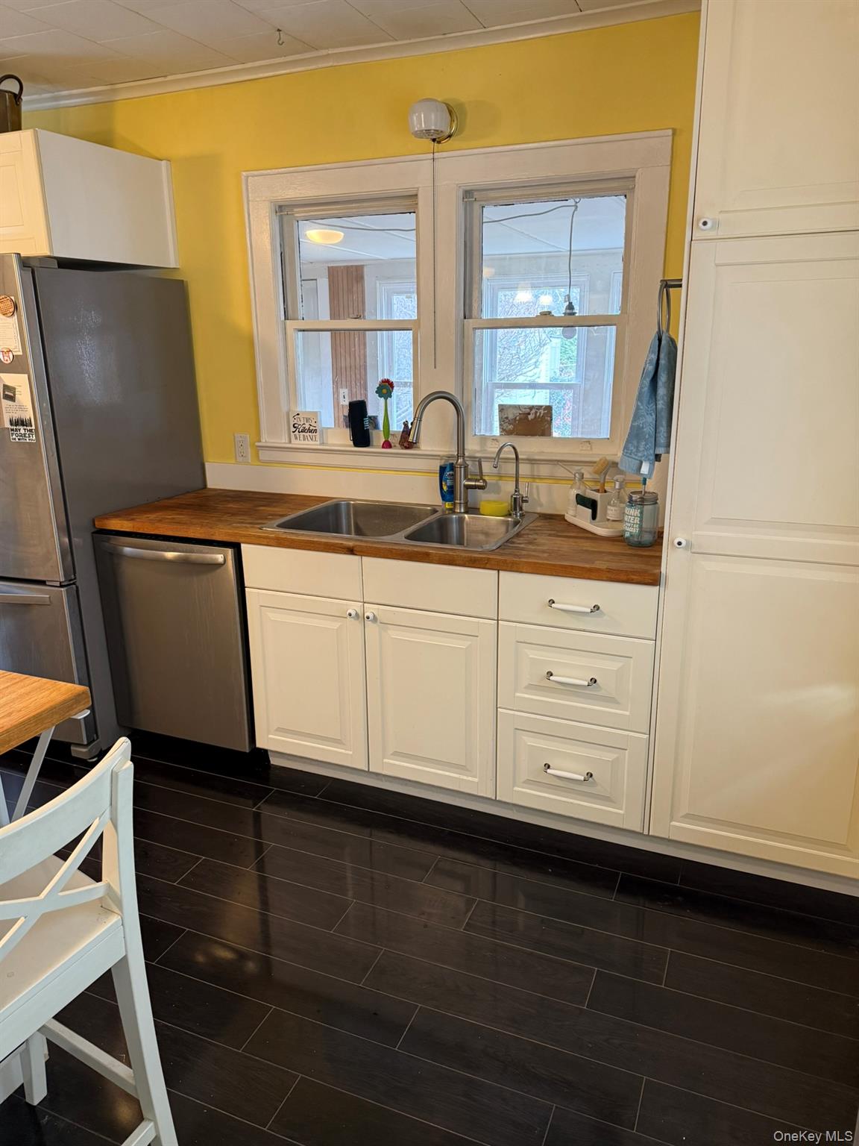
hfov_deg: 56.8
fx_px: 794
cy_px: 573
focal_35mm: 24
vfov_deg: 71.6
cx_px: 430
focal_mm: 6.76
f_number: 1.78
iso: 250
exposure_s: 1/60
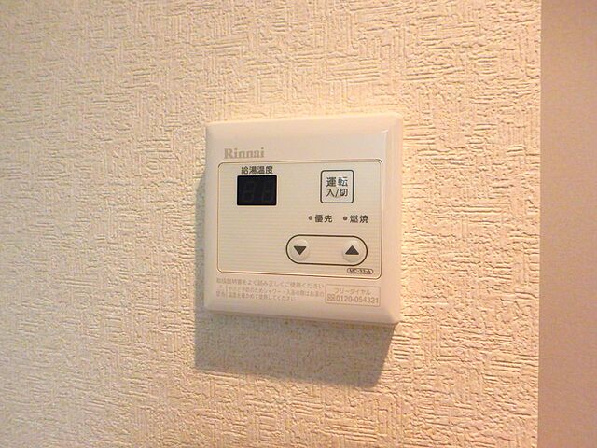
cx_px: 298
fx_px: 362
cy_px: 224
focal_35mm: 21
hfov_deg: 79.0
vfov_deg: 63.4
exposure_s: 1/30
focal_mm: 3.7
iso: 800
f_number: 3.5
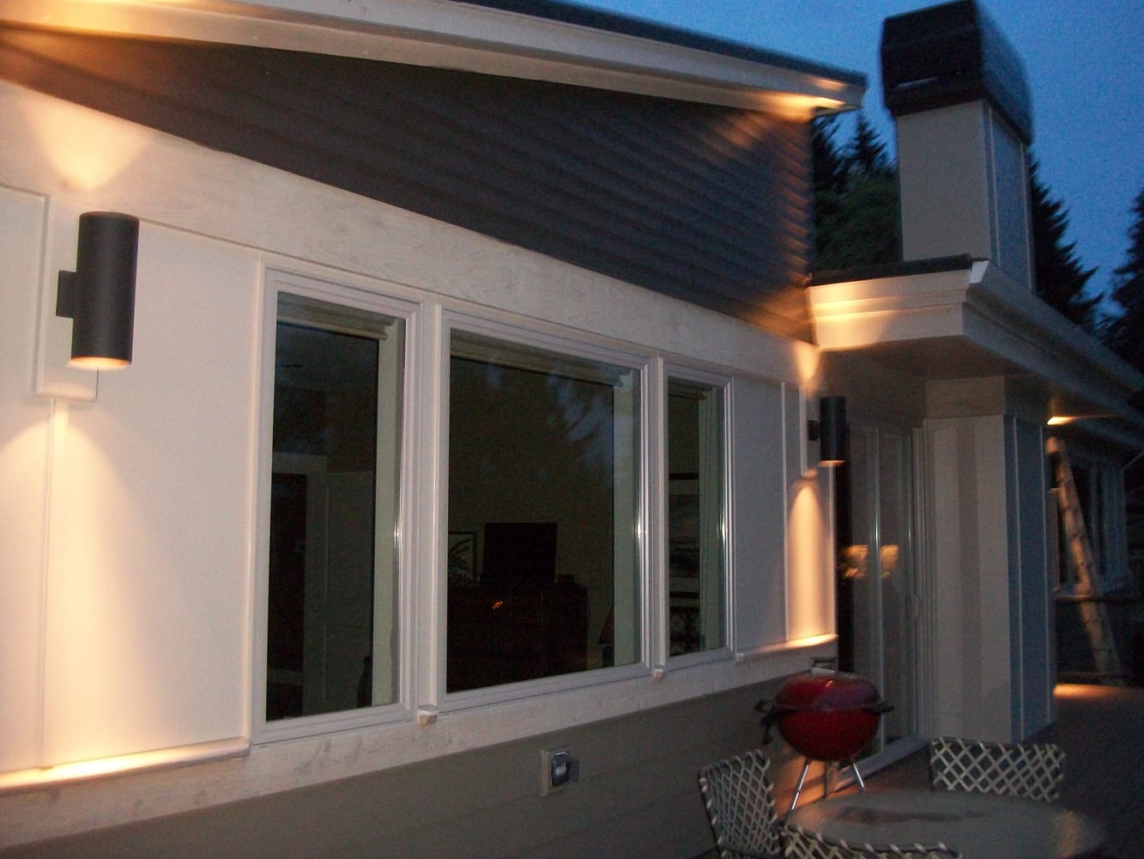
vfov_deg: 44.2
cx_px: 572
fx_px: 1058
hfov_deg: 56.8
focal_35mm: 32
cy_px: 430
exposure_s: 1/30
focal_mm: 5.7
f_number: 2.9
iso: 400
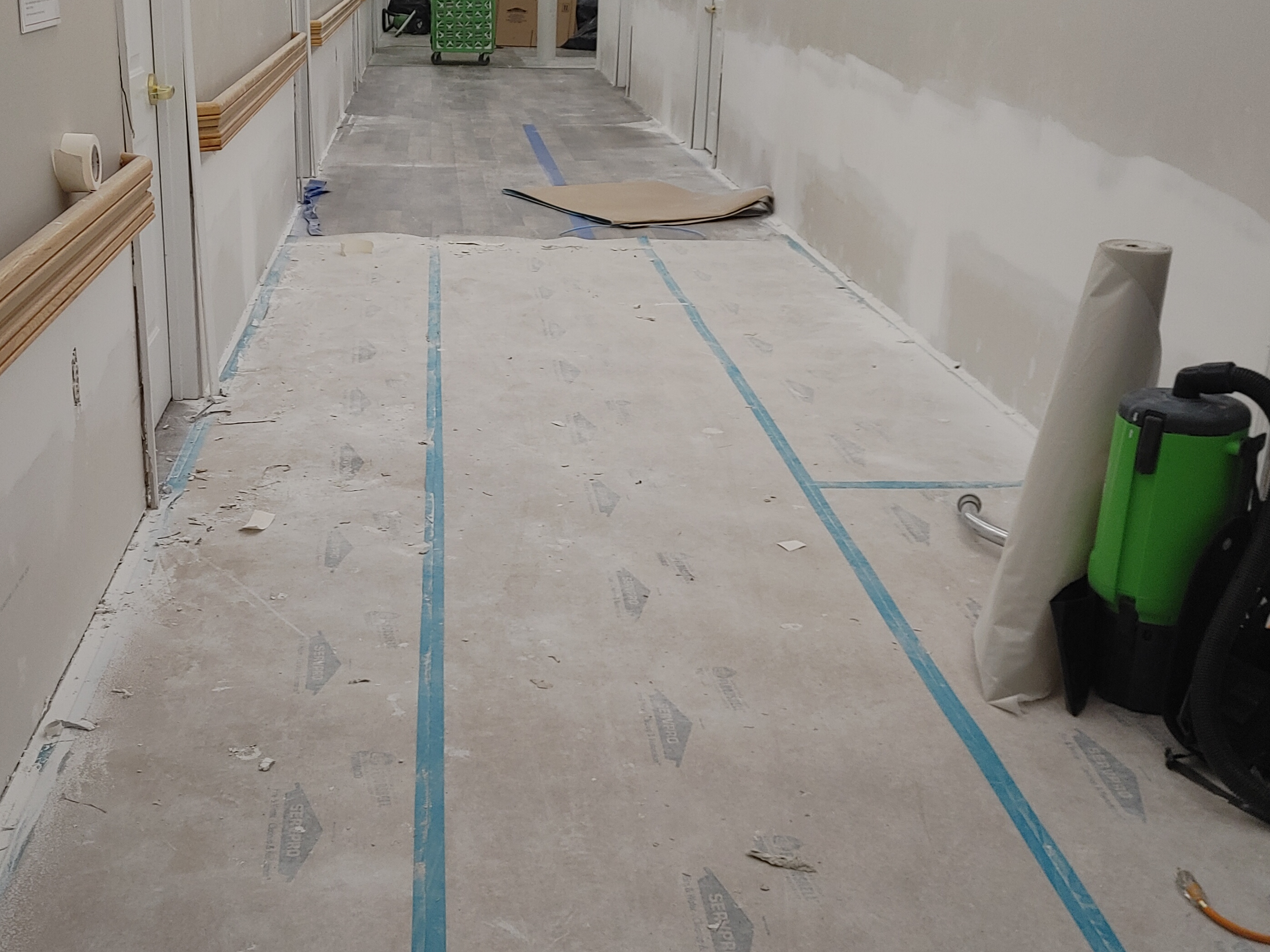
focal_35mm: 43
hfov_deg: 43.7
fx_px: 1578
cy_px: 491
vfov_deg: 33.6
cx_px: 549
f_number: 1.8
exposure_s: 1/120
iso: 200
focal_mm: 5.58
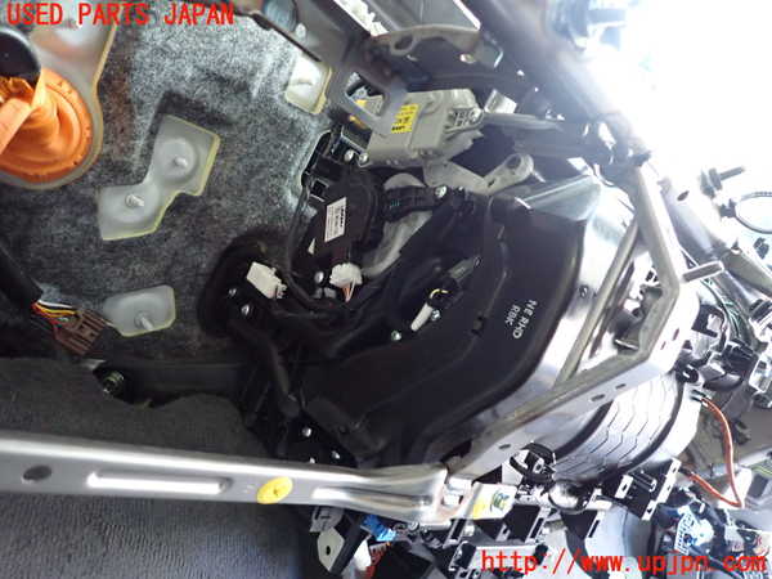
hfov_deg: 69.4
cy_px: 290
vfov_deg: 54.9
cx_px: 386
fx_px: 558
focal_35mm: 25
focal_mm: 4.5
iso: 800
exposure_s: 1/30
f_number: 2
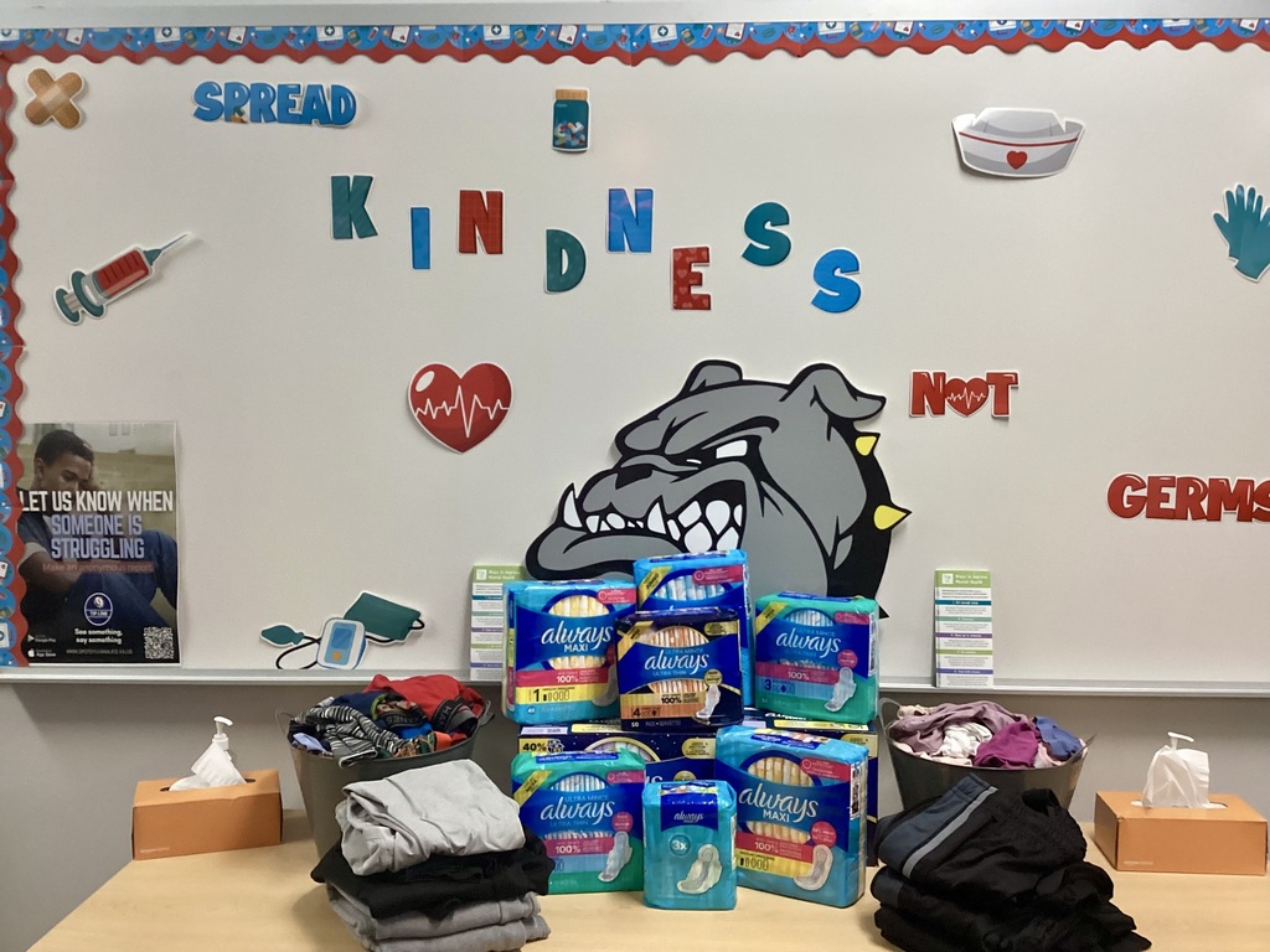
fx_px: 1137
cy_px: 476
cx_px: 635
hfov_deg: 58.4
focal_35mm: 31
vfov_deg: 45.4
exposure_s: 1/60
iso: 200
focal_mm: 3.3
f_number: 2.4
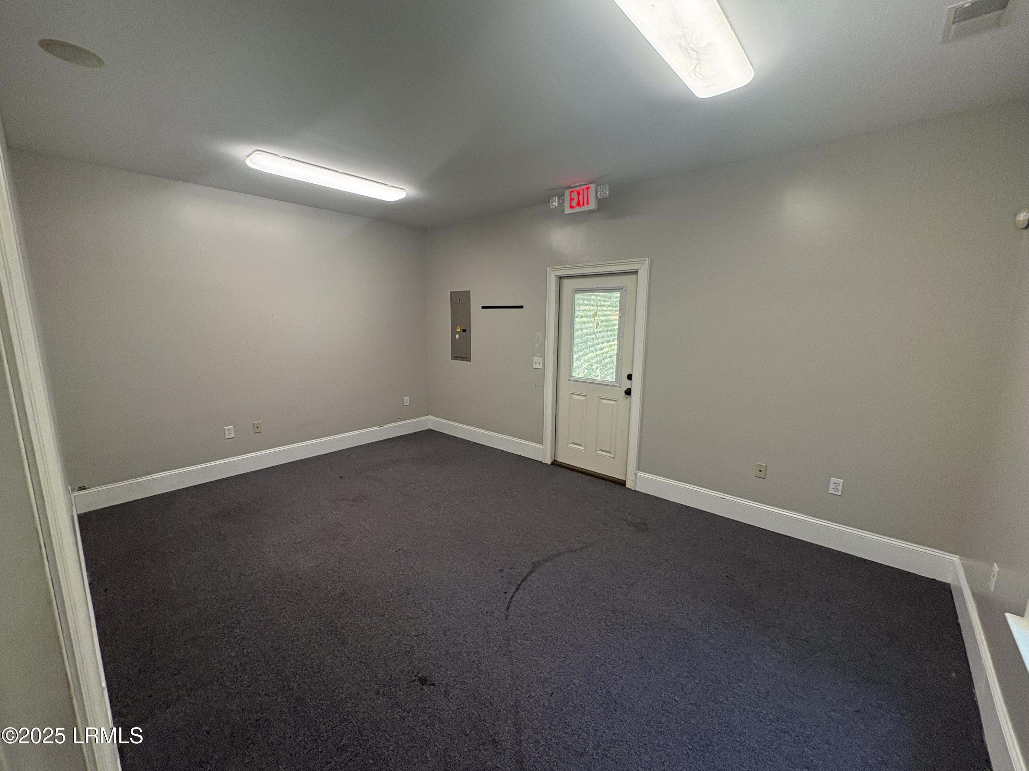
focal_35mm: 14
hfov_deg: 102.1
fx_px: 416
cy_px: 386
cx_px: 514
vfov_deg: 85.7
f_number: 2.2
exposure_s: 1/60
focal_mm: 2.22
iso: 125
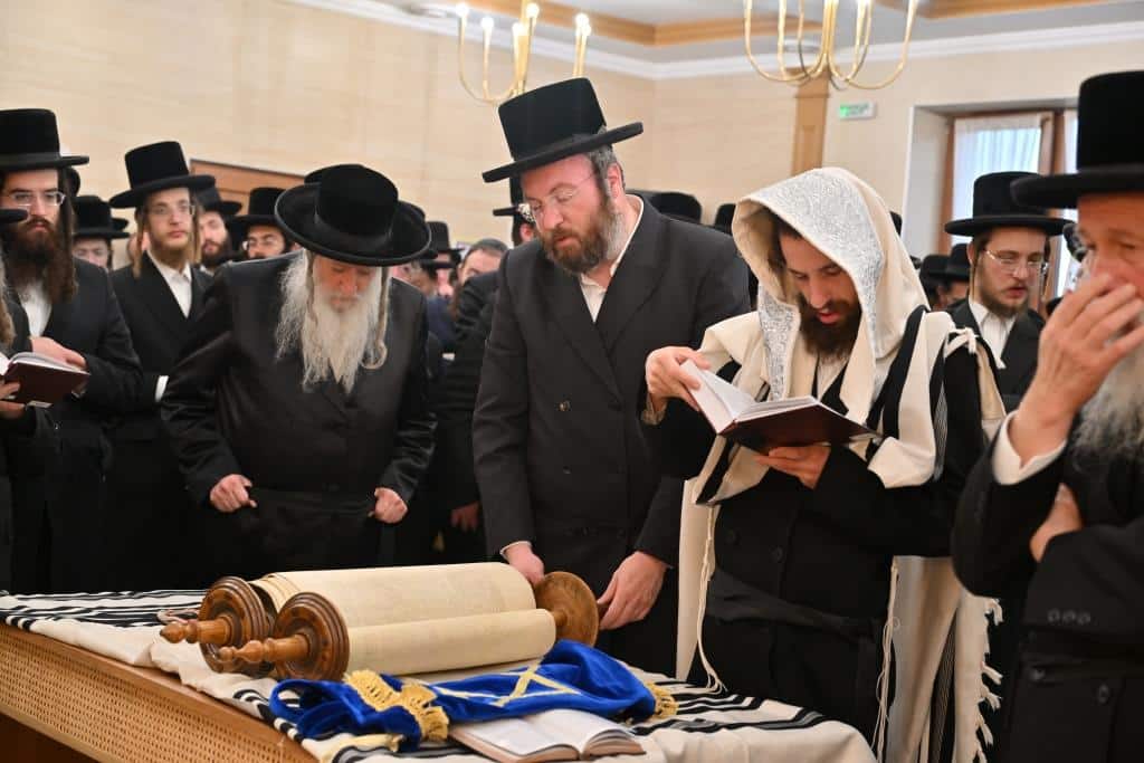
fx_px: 1780
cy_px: 382
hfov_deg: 35.6
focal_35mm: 56
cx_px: 572
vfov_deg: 24.2
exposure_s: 1/160
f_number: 4
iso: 640
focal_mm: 56
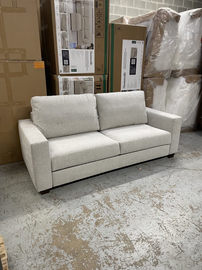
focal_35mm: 26
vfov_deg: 67.3
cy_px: 135
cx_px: 101
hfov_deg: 53.1
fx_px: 202
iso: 250
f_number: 1.6
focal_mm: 4.2
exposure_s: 1/60
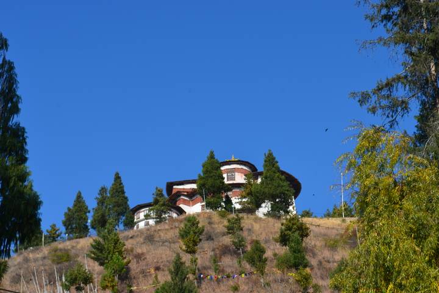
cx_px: 220
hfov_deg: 24.6
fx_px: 1006
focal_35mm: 82
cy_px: 146
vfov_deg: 16.6
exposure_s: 1/125
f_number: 11
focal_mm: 55
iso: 110
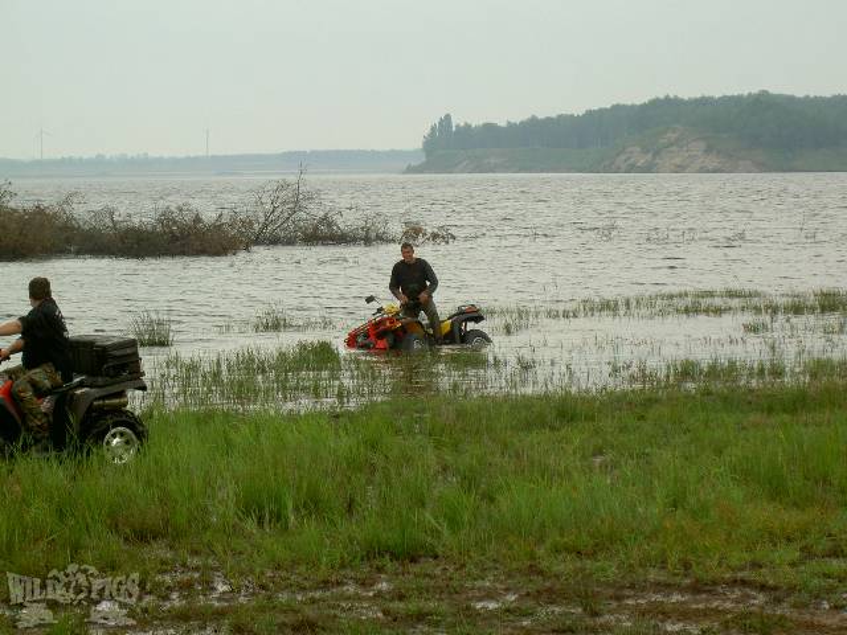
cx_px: 424
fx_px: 2863
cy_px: 318
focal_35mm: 117
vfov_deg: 12.7
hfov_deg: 16.8
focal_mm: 24
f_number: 4.9
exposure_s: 1/250
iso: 50
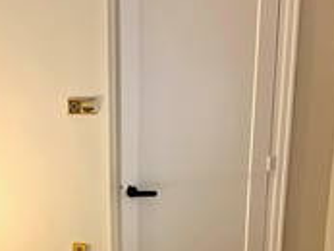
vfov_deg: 27.4
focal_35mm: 50
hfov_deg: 37.1
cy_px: 255
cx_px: 77
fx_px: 483
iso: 320
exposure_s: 1/60
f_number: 1.78
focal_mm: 6.86
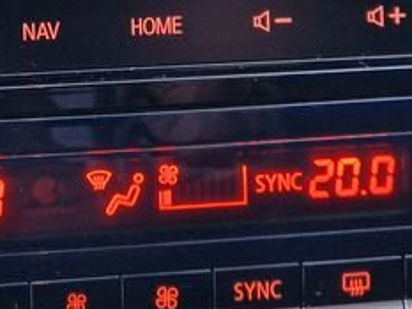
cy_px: -95
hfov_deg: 19.3
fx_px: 1203
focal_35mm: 101
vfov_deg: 14.1
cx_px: 90
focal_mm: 5.4
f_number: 1.8
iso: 800
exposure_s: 1/50
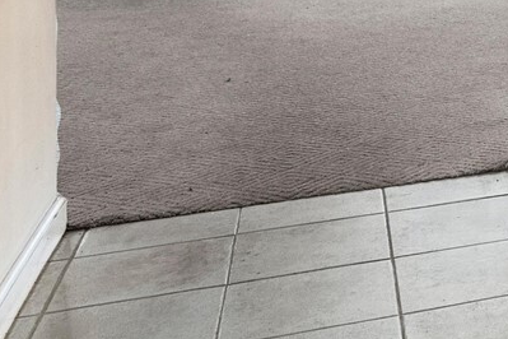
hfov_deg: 18.1
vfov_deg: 14.6
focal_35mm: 85
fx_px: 1199
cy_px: -220
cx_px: 952
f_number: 7.1
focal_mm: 20
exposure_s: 1/30
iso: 500
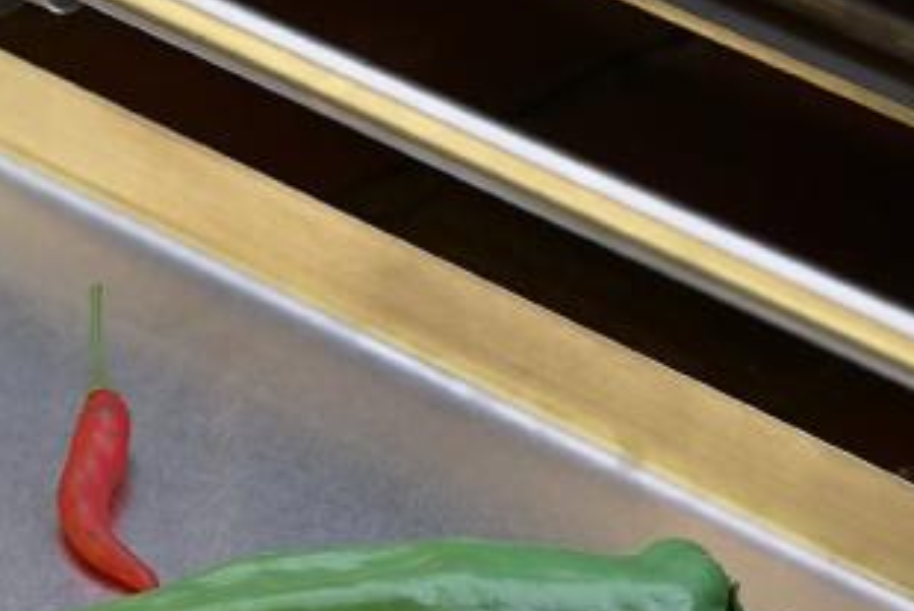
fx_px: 6110
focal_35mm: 241
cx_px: -53
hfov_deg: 8.5
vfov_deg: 5.7
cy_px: 153
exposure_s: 1/125
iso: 100
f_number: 3.5
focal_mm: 38.9
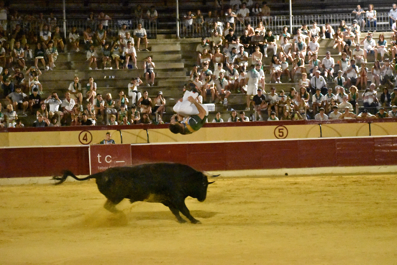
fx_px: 1241
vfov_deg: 12.2
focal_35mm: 112
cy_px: 132
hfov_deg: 18.2
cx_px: 198
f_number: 5
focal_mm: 75
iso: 25600
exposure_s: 1/400
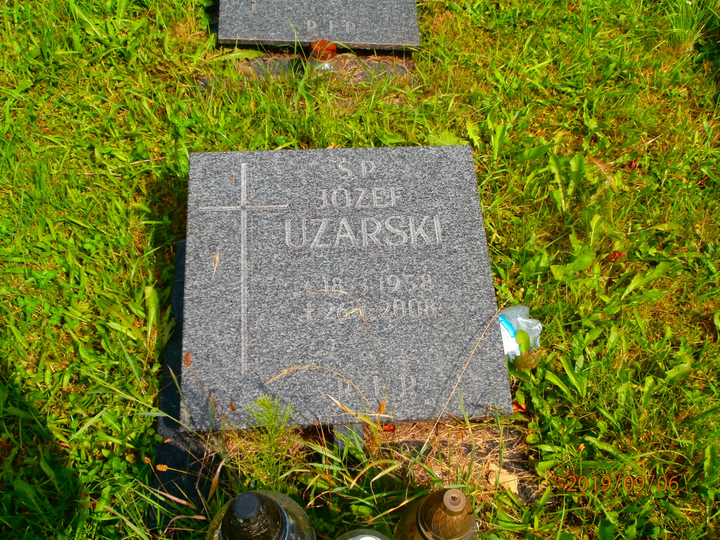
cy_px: 270
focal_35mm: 38
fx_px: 790
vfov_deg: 37.7
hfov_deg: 49.0
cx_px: 360
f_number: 3.9
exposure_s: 1/640
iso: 100
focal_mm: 6.67
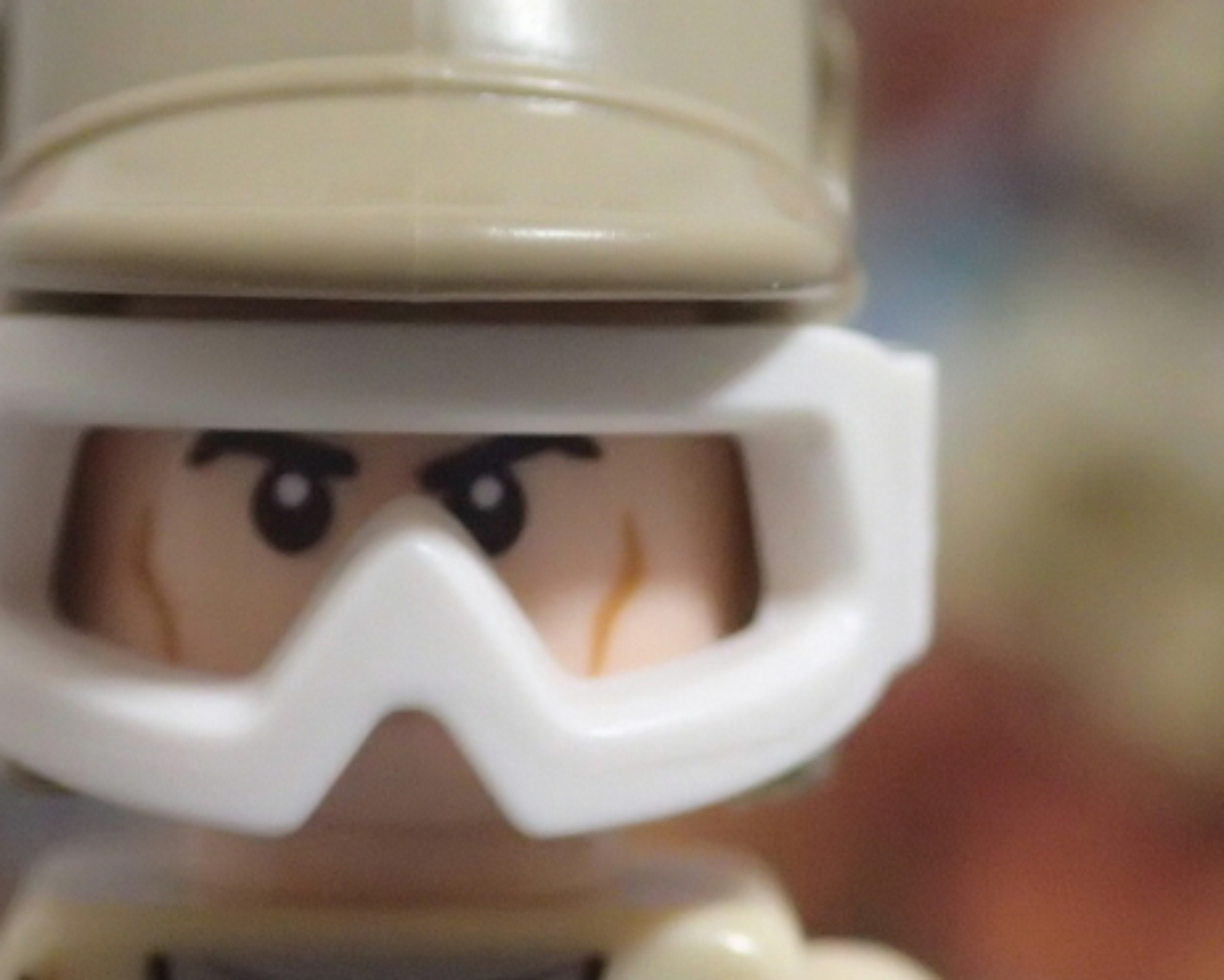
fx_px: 4530
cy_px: 429
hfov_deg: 15.4
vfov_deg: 12.3
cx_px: 464
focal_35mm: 125
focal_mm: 13.47
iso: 1600
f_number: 4.2
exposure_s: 1/60
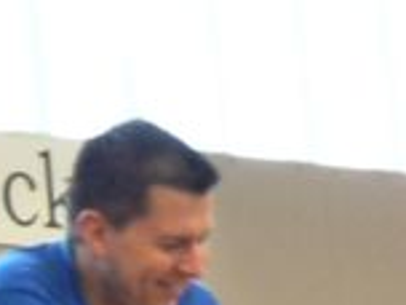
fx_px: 13500
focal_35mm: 1151
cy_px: 474
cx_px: -548
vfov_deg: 1.3
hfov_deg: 1.7
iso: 400
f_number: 3.7
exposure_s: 1/13
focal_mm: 38.8
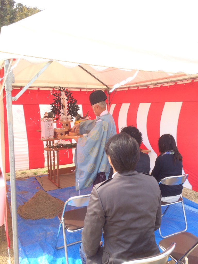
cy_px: 132
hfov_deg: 46.8
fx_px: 229
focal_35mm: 30
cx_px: 99
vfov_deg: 60.0
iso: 32
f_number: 2.2
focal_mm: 4.12
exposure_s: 1/441
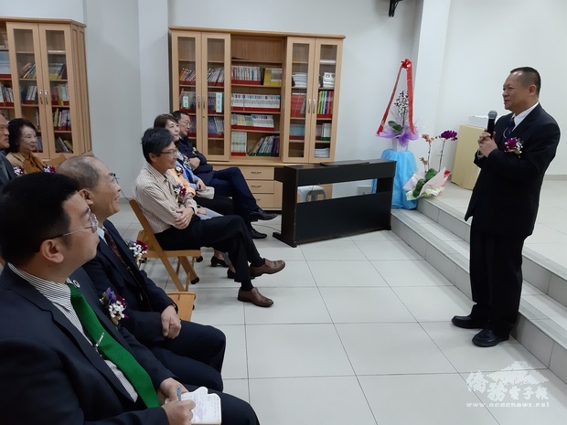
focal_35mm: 27
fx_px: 442
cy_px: 212
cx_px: 284
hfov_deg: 65.3
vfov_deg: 51.4
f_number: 1.7
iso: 200
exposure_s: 1/60
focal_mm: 3.93
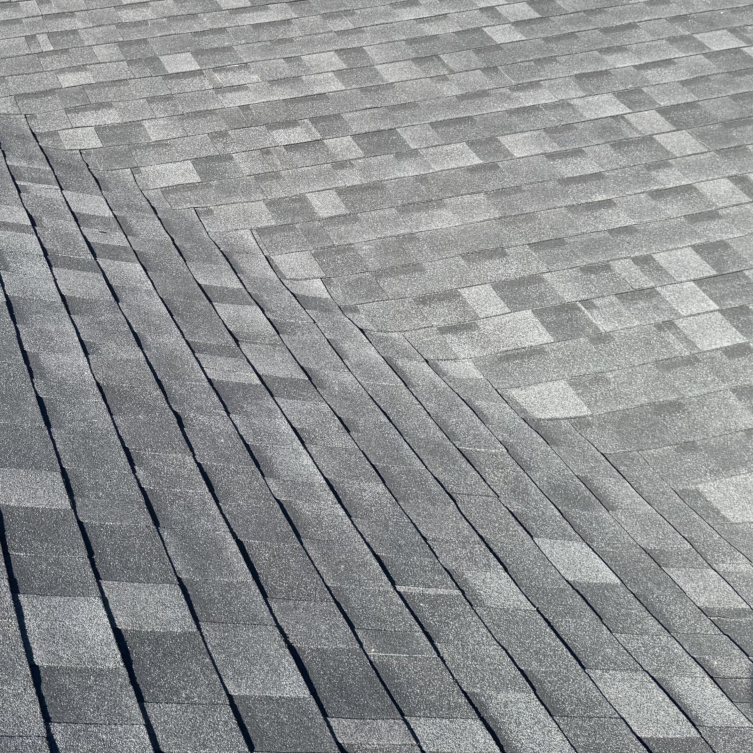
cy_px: 157
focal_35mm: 56
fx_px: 1378
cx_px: 269
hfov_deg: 30.4
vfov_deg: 29.9
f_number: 1.78
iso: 80
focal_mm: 6.76
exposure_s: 1/1869
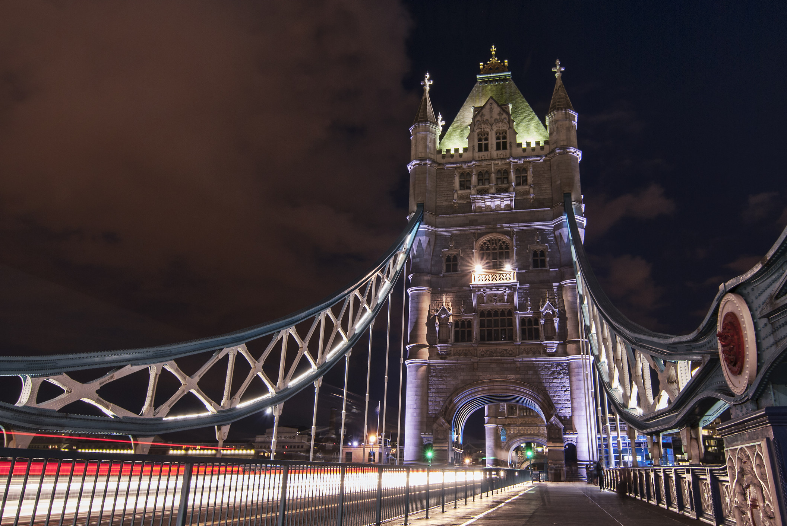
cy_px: 261
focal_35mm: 26
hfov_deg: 69.9
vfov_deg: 50.4
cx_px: 444
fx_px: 560
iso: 100
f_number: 9
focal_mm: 15
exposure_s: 8
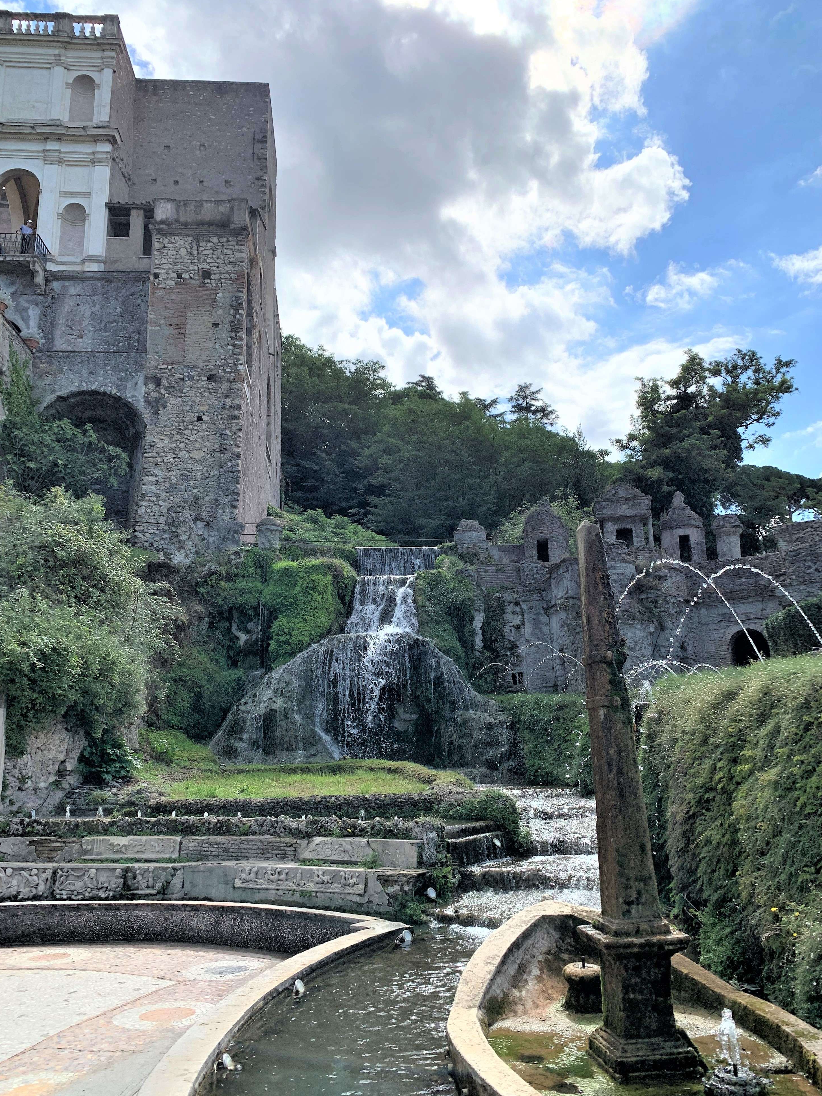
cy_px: 554
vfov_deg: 65.3
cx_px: 415
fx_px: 855
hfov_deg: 51.4
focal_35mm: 27
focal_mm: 4.25
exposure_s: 1/4274
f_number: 1.8
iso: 25
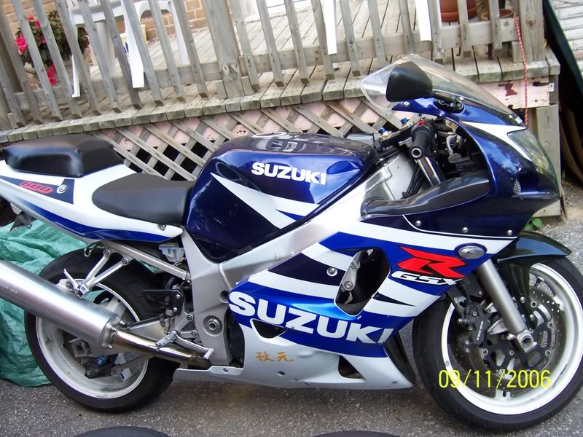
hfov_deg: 51.4
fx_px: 606
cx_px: 292
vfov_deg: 39.7
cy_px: 218
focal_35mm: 36
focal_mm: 6.2
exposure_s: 1/100
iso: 80
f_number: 2.8
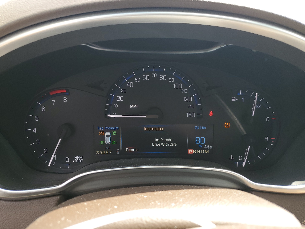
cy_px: 114
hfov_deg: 67.3
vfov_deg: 53.1
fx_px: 229
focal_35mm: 26
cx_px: 152
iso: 50
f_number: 1.5
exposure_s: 1/200
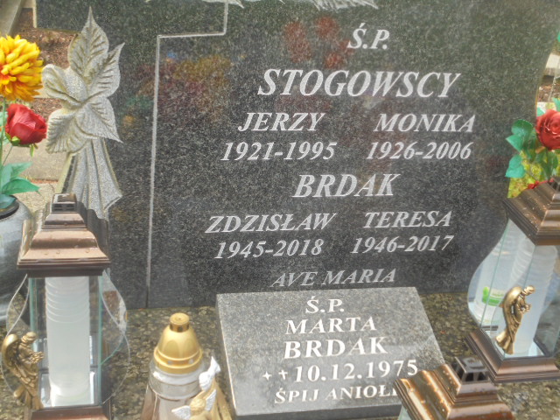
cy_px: 210
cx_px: 280
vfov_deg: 29.7
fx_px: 793
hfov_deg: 38.9
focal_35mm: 49
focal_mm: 8.9
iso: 100
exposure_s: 1/60
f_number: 4.8
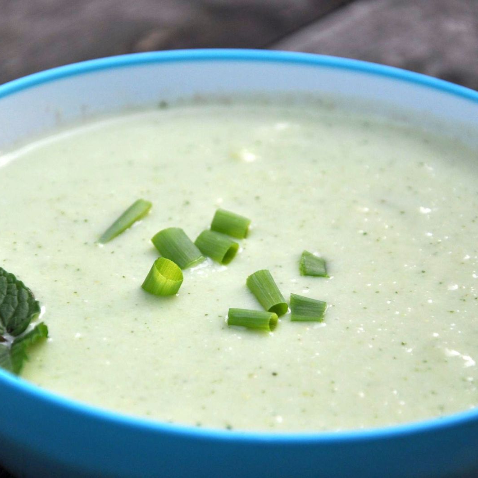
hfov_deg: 8.7
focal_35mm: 202
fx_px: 3150
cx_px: 190
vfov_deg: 8.7
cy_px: 239
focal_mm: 105
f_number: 5.6
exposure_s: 1/80
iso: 400
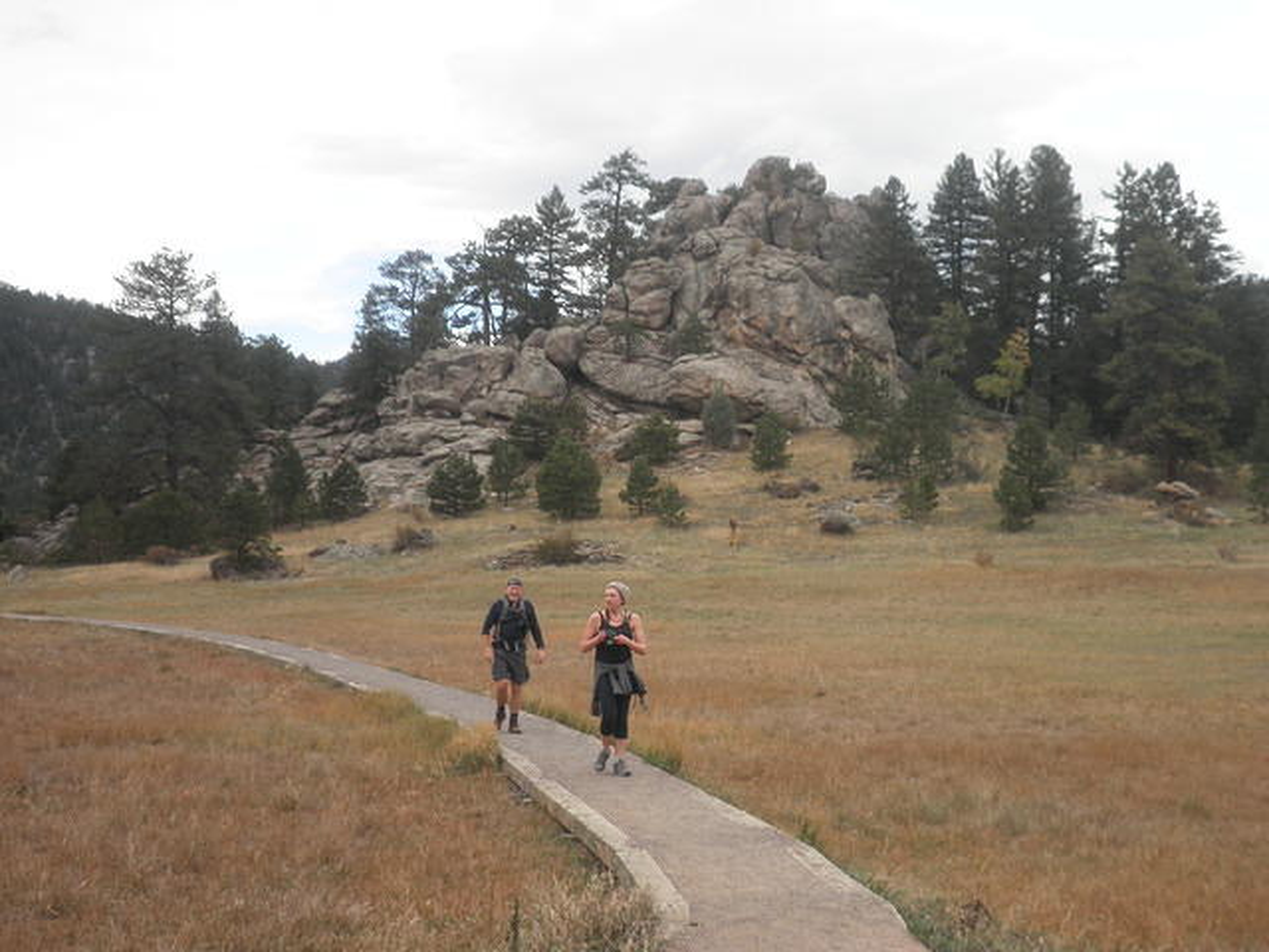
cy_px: 476
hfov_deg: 37.5
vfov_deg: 28.6
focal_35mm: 51
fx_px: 1870
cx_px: 634
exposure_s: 1/250
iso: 64
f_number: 3.8
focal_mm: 9
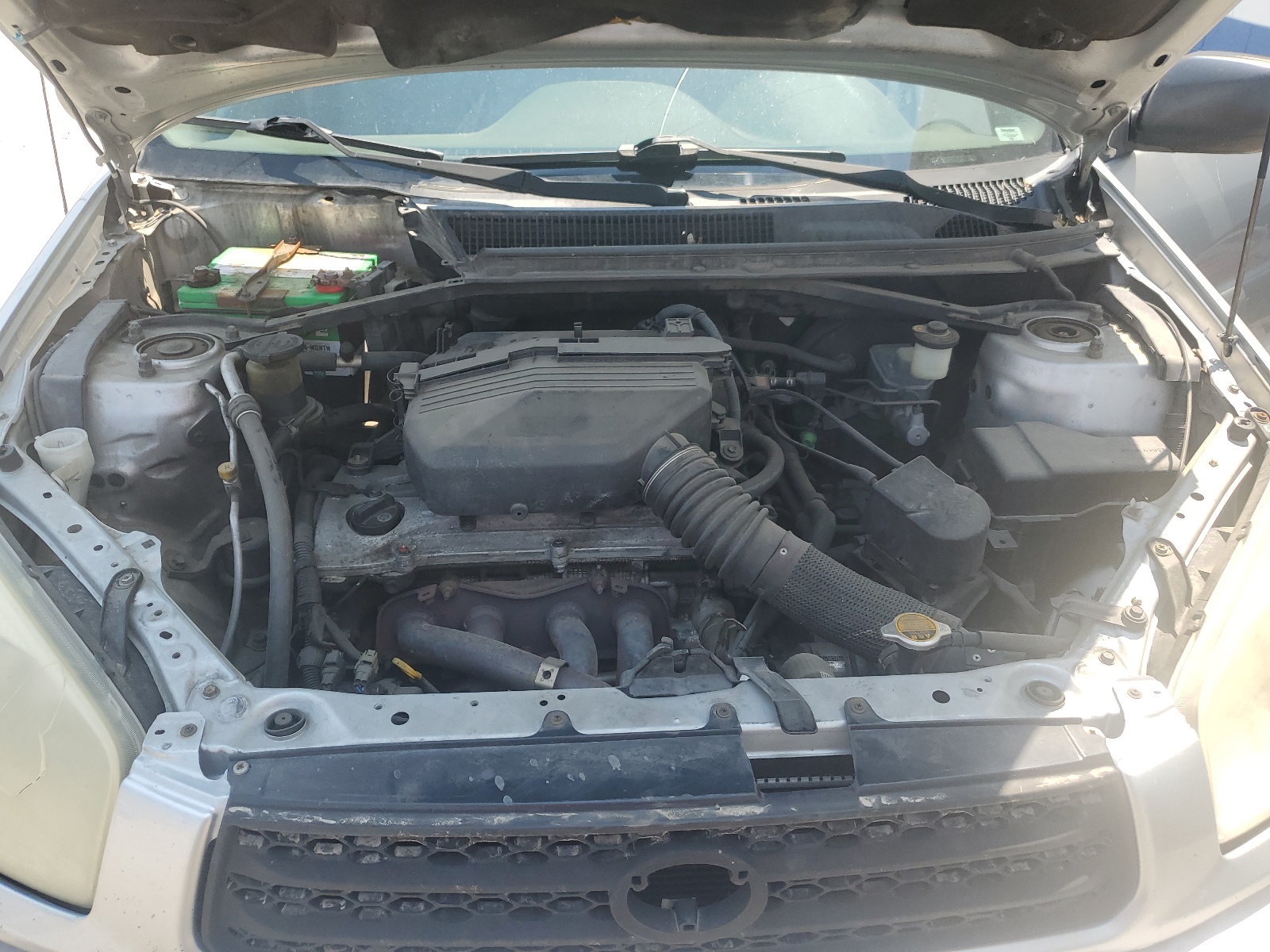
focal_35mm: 26
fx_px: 954
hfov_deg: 67.3
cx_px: 635
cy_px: 476
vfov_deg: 53.1
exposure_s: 1/1000
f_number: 1.5
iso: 50
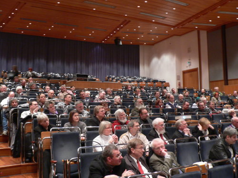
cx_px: 119
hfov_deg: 51.4
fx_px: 248
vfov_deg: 39.7
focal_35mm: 36
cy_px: 89
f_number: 2.8
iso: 200
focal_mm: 6
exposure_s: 1/13
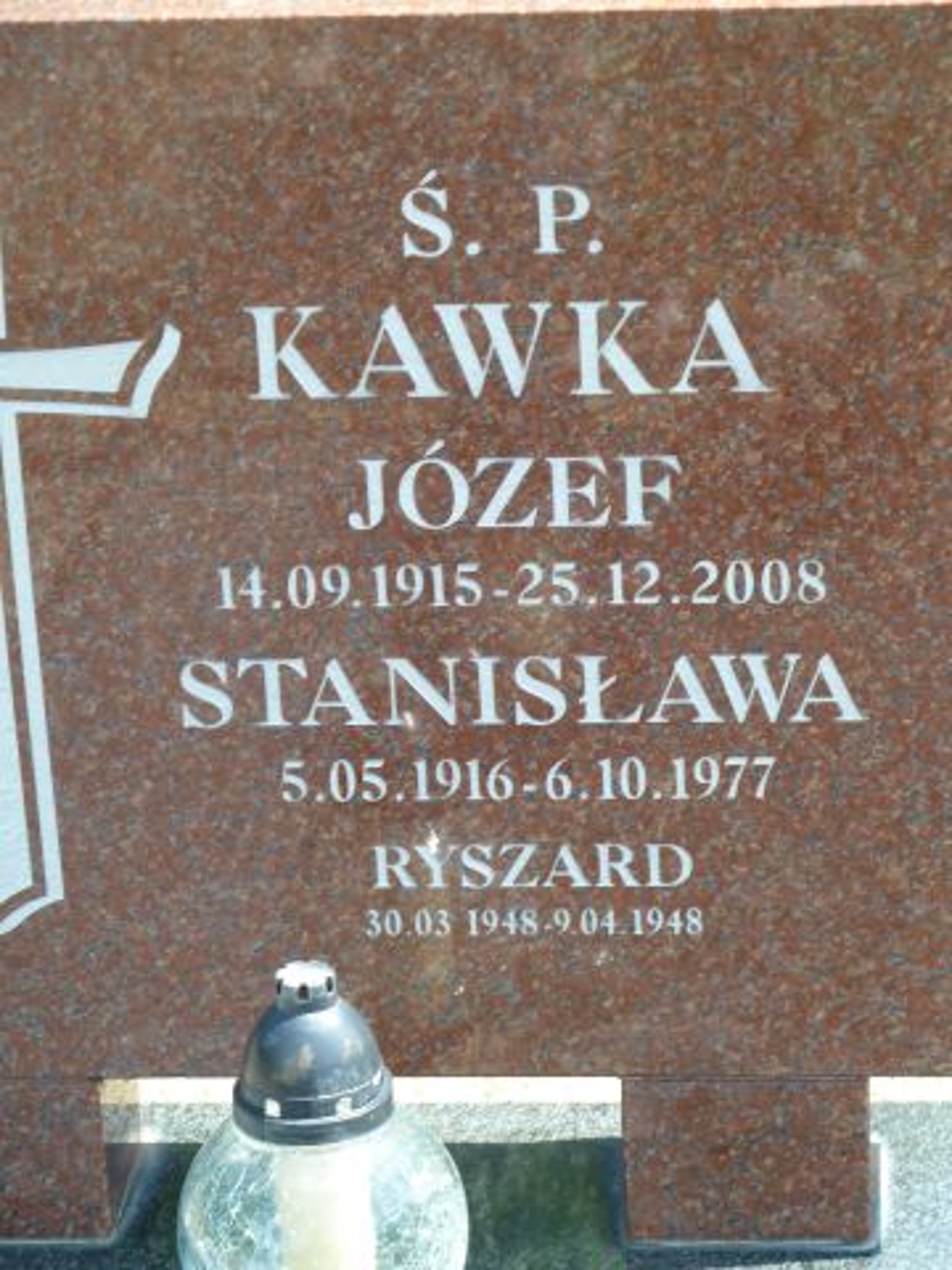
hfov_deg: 12.5
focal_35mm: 119
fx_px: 4364
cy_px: 635
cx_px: 476
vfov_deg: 16.6
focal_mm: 19.5
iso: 80
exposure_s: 1/80
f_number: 4.4
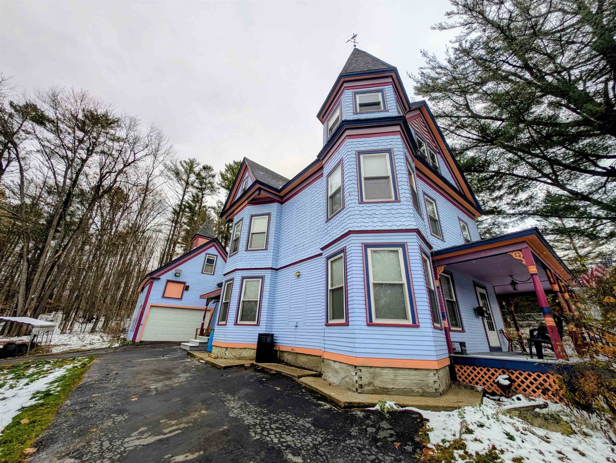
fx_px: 214
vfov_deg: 94.6
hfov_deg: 110.5
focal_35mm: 12
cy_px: 232
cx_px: 308
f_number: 1.95
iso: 41
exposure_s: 1/244
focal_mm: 2.23
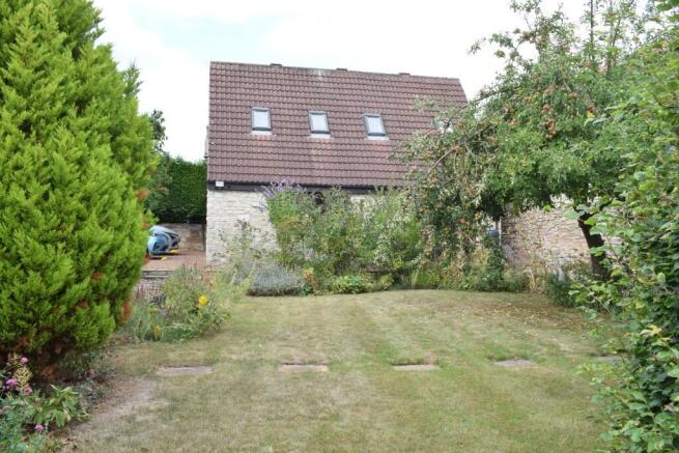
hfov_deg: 59.5
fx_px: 594
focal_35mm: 32
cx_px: 340
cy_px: 226
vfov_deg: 41.7
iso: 800
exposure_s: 1/160
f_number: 16
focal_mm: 21
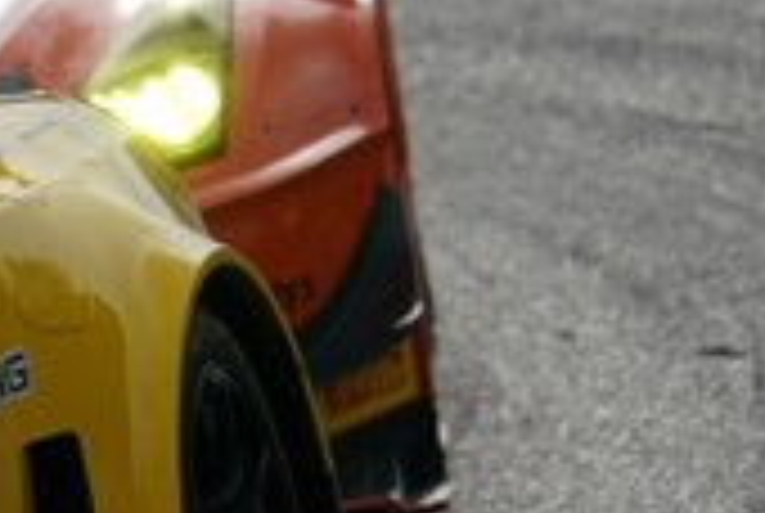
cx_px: -842
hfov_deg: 0.8
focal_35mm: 2536
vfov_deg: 0.5
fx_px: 53984
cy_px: 531
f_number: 9
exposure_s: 1/800
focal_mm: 600
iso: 250
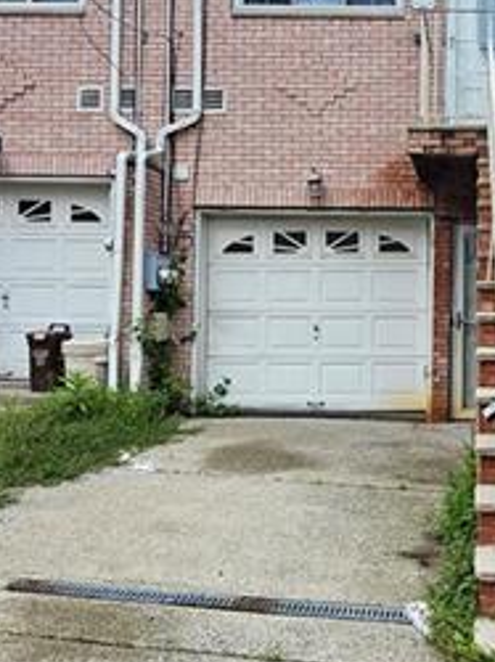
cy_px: 281
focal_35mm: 40
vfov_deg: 46.7
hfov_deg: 33.8
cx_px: 455
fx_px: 764
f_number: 2.2
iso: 32
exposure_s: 1/364
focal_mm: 1.74
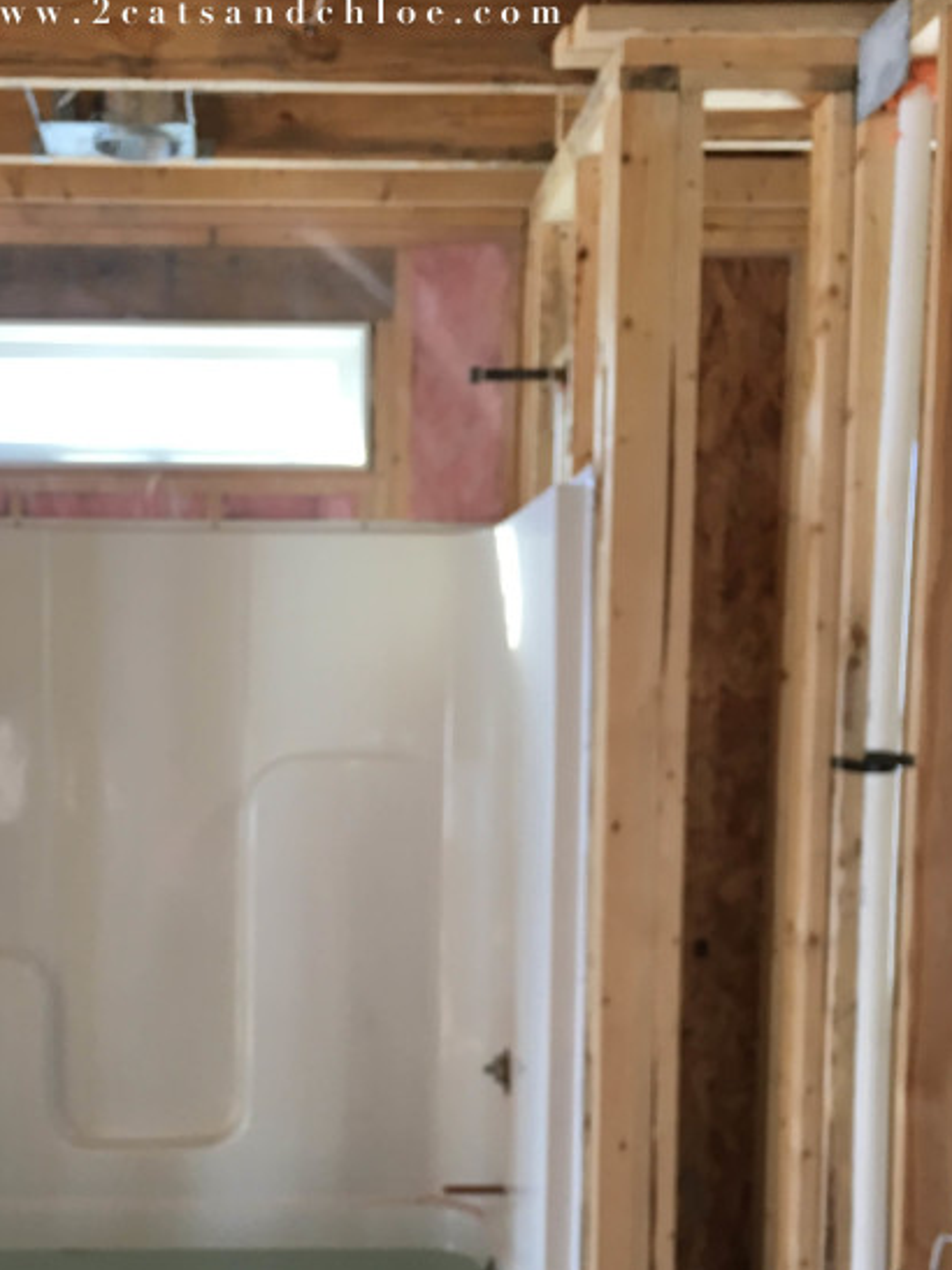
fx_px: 1687
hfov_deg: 31.0
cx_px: 251
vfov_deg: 40.6
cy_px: 879
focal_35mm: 46
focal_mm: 4.15
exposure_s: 1/30
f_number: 2.2
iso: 64
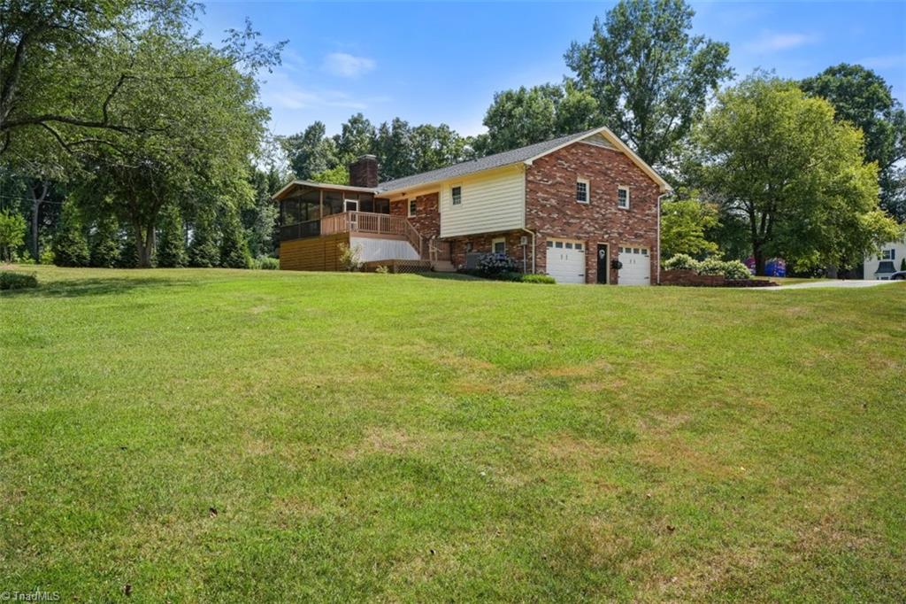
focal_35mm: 25
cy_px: 302
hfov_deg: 70.7
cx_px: 453
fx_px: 639
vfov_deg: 50.5
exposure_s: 1/500
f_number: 8
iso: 320
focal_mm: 25.4
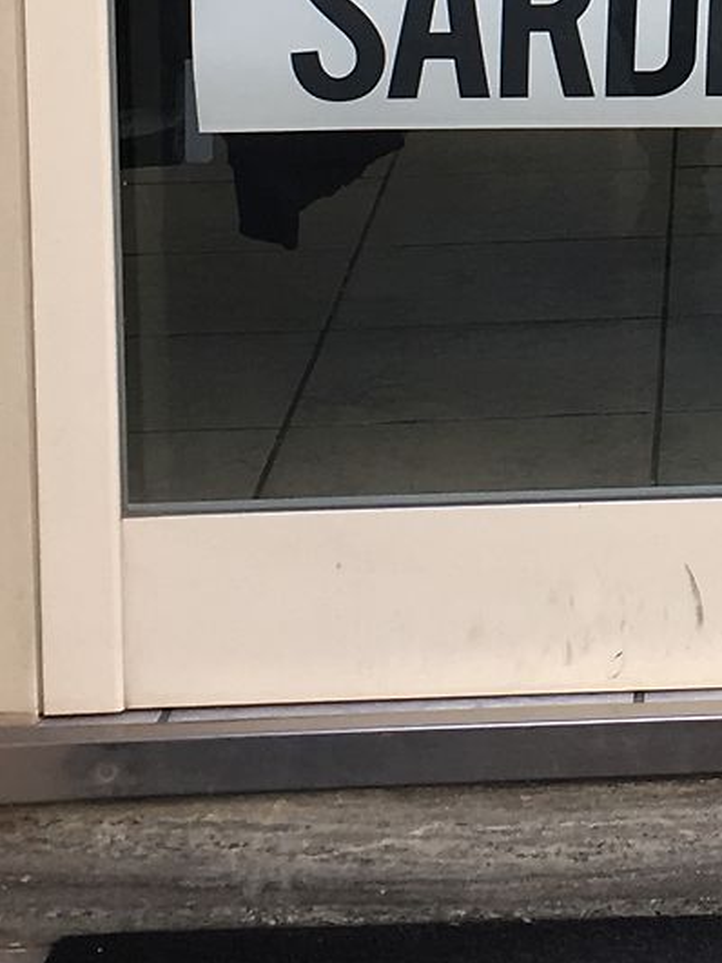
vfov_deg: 14.3
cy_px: -366
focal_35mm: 131
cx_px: 934
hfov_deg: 11.0
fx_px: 3645
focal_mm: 4.15
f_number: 2.2
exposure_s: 1/121
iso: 25
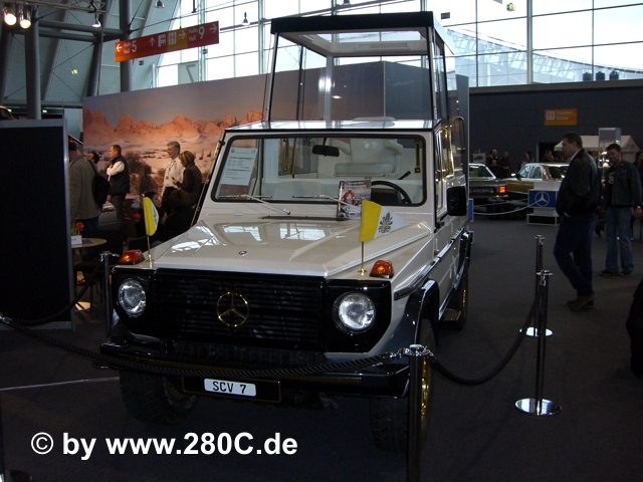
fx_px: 706
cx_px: 322
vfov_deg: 37.7
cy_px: 241
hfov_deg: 49.0
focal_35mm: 38
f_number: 2.7
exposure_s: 1/60
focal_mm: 6.2
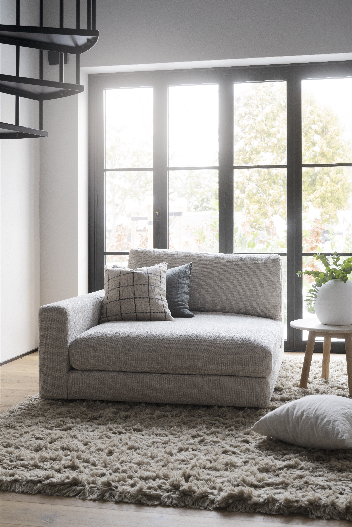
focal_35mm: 44
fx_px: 645
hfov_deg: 30.5
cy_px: 264
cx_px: 176
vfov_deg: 44.5
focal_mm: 44
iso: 250
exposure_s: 1/1.25
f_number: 6.3
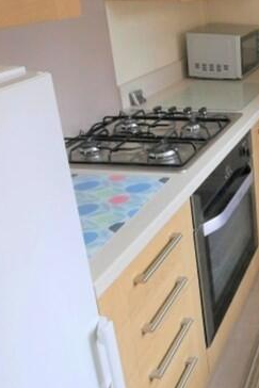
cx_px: 352
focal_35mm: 41
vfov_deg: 46.4
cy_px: 118
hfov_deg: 26.7
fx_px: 442
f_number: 4
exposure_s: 1/60
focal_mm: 7
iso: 1250
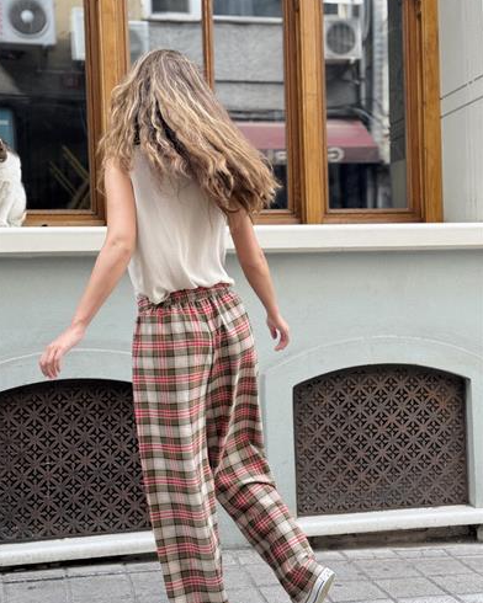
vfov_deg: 36.7
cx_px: 239
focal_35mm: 51
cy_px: 300
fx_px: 911
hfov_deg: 29.7
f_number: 1.78
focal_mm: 6.76
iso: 64
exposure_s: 1/288
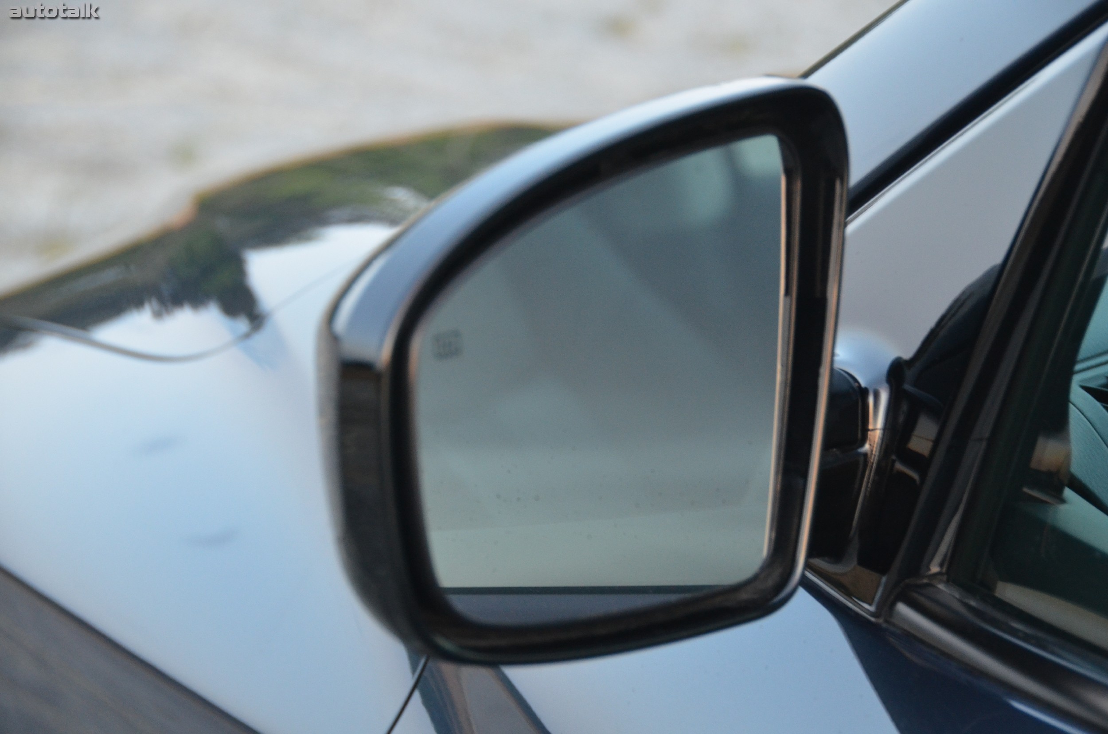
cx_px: 554
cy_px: 367
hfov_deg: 18.2
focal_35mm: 112
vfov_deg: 12.1
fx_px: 3455
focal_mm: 75
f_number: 5
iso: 1600
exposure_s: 1/25
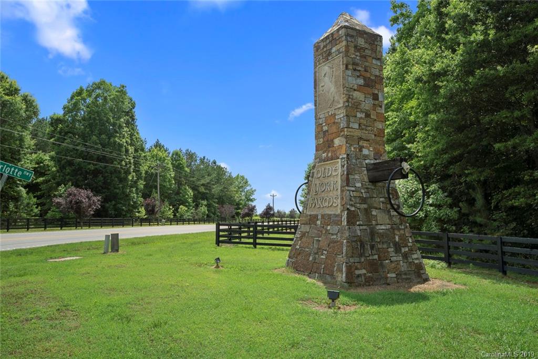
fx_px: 389
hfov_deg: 69.4
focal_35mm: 26
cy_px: 180
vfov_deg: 49.6
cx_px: 269
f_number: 4
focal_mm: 26
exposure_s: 1/1000
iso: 100
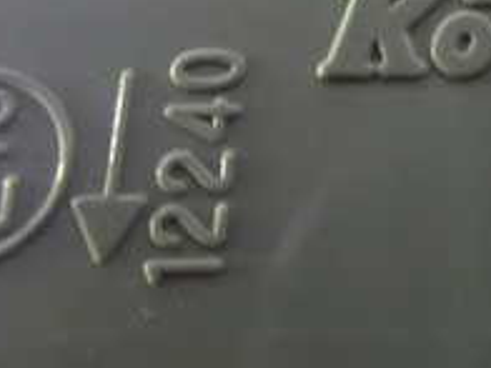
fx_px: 1305
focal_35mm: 92
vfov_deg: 15.4
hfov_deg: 18.9
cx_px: 719
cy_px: -90
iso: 1600
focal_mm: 5.4
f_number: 2.3
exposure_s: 1/20
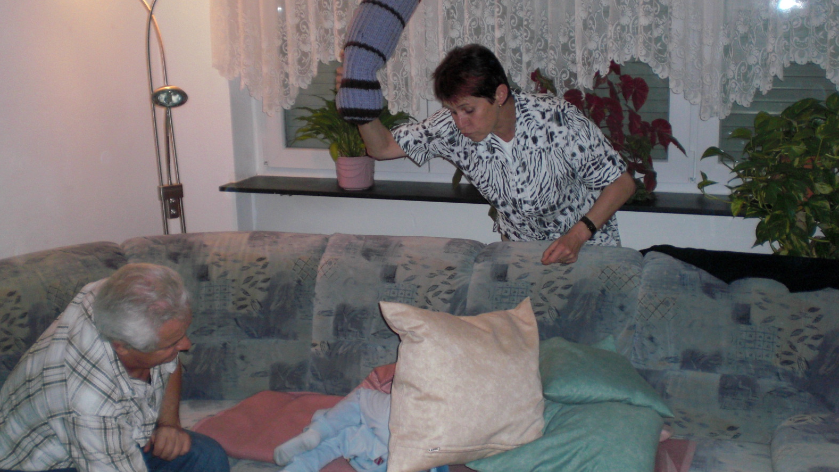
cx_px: 418
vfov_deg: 28.3
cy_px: 241
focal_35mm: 42
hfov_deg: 48.4
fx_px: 934
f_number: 3.1
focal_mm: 6.3
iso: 200
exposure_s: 1/60
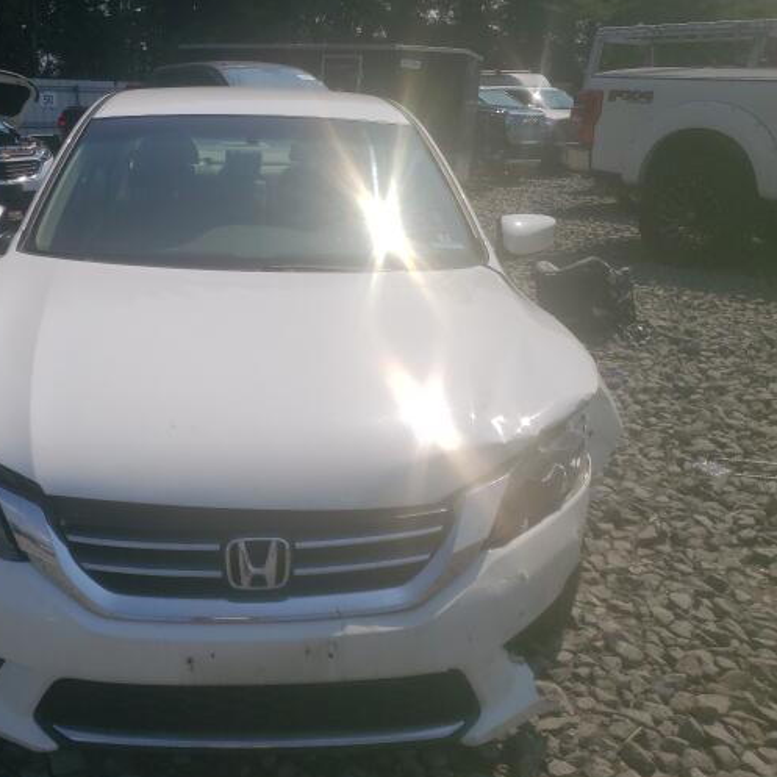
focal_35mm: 37
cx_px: 228
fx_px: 940
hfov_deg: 43.9
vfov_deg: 44.9
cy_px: 394
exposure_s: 1/10000
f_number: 1.5
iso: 50
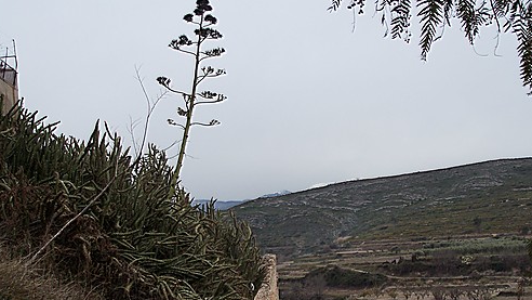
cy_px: 167
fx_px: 875
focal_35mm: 62
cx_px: 265
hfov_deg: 33.8
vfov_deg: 19.4
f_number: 3.1
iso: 80
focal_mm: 9.3
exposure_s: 1/640
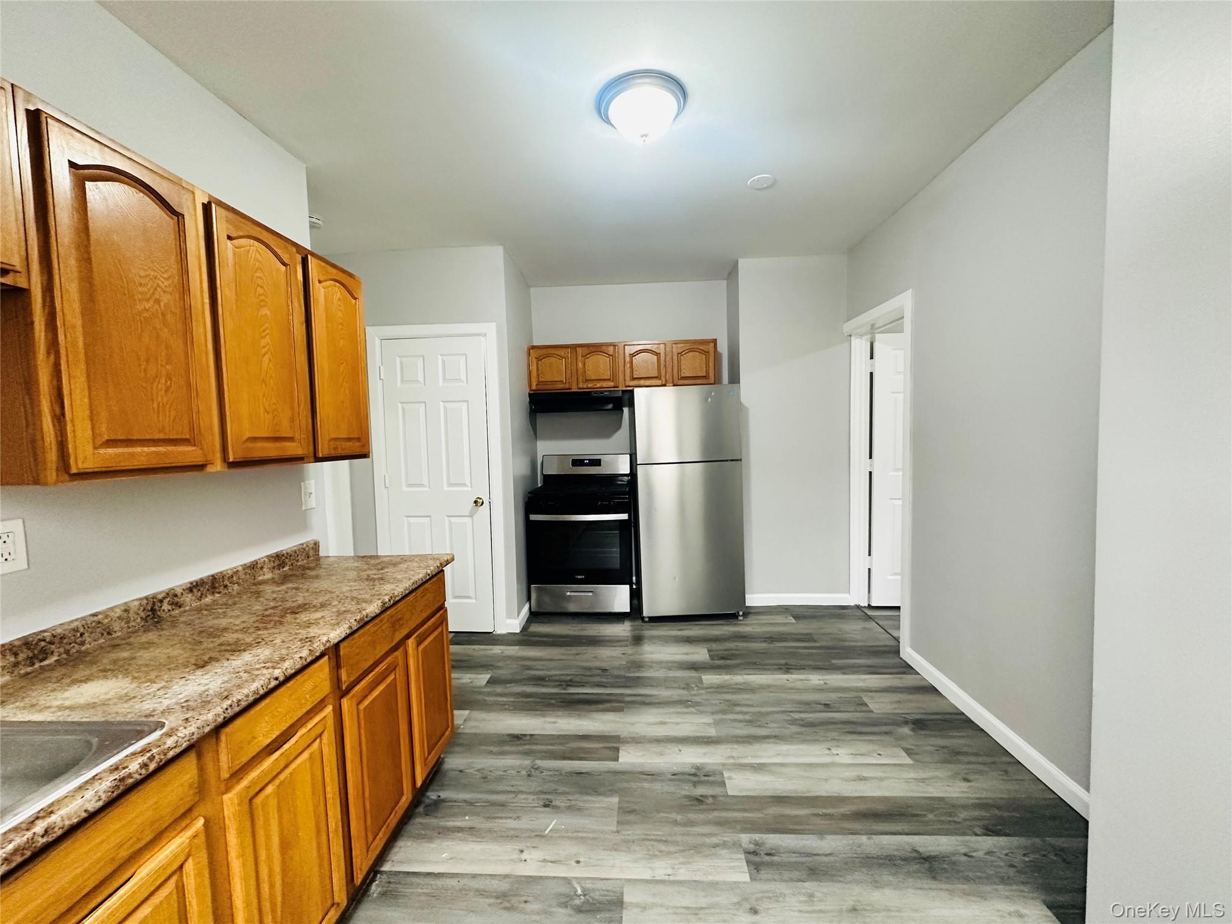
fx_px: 498
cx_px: 616
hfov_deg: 102.1
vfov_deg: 85.7
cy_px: 462
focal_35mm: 14
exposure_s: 1/60
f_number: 2.2
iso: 320
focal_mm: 2.22
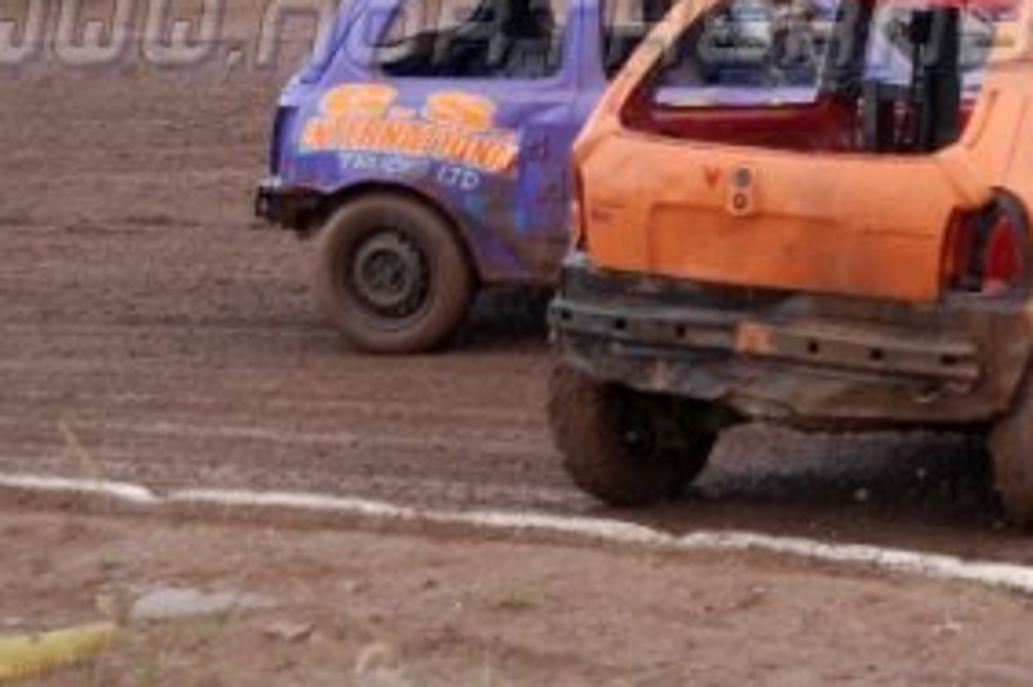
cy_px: 40
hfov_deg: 13.0
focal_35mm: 156
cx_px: 982
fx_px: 4471
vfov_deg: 8.7
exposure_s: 1/320
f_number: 5
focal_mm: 46
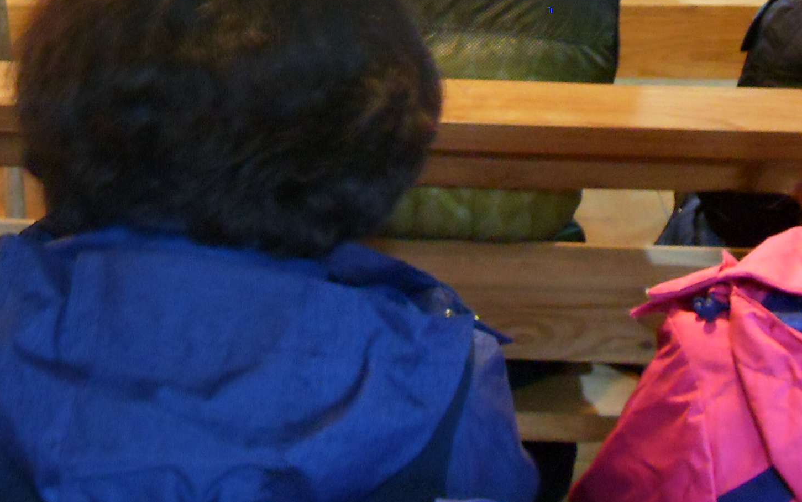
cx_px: 157
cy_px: -39
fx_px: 2033
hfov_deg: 22.0
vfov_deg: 13.8
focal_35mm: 93
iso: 200
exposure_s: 1/3
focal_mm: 6.6
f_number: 3.5
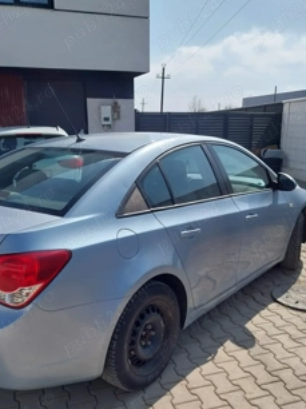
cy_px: 242
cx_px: 152
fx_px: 401
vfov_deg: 53.7
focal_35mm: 34
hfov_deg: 41.7
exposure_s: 1/1607
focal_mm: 4
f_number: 1.8
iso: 25
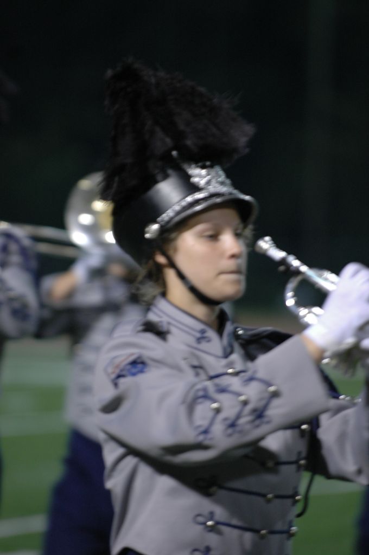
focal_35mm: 300
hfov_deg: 4.6
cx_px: 184
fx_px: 4625
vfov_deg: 6.9
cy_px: 278
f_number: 2.8
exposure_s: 1/60
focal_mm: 200
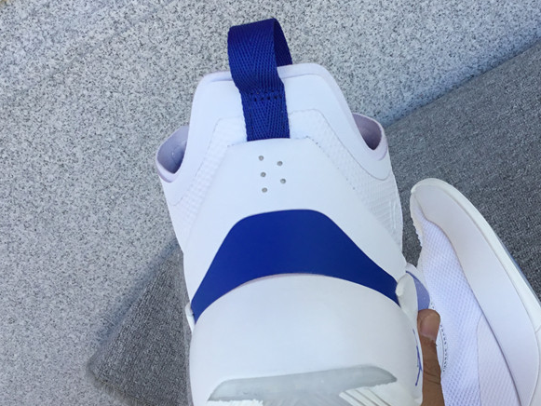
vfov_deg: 30.3
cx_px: 341
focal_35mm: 48
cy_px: 192
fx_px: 750
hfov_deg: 39.4
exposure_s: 1/229
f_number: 2.4
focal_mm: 3.3
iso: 25
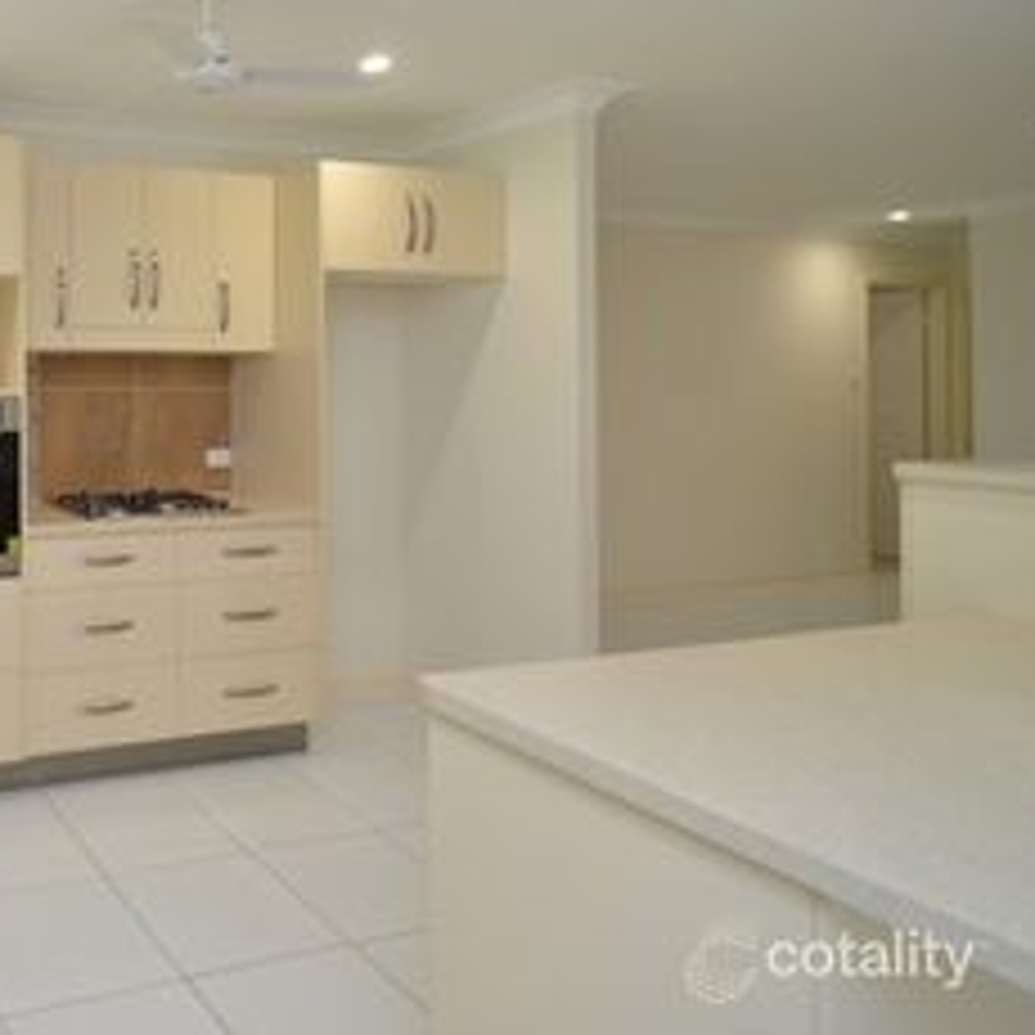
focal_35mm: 26
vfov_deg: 59.5
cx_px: -9
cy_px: 344
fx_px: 880
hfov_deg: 49.3
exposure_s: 1/60
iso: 250
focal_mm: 10
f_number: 4
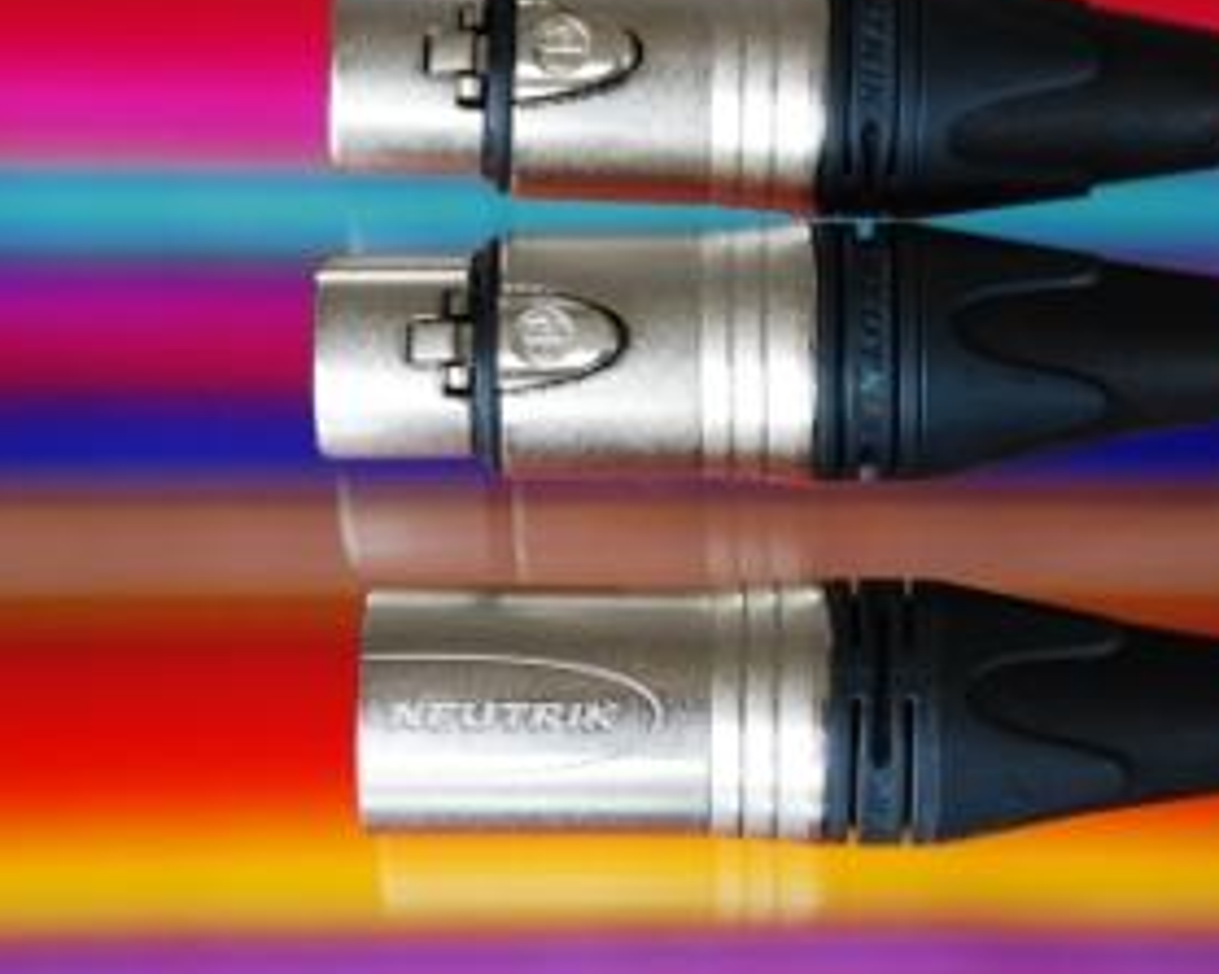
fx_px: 6122
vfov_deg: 9.1
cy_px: 376
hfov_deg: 11.4
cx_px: 861
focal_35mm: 170
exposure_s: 1/8
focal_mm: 75
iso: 500
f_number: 5.6
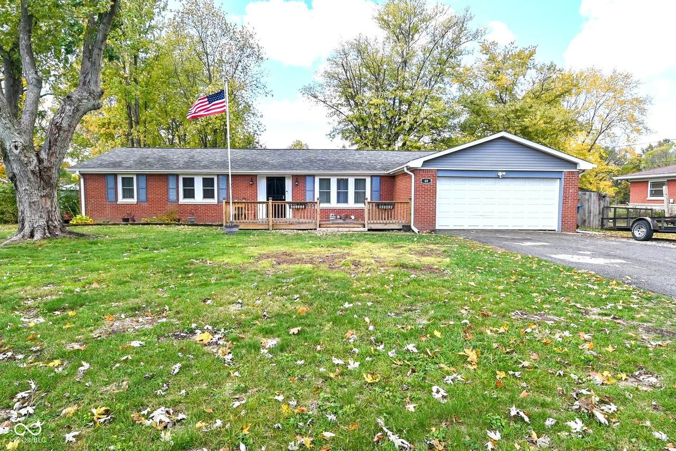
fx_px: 338
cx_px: 338
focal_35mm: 18
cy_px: 226
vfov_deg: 67.4
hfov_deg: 90.0
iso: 320
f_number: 11
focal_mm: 12
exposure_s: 1/125
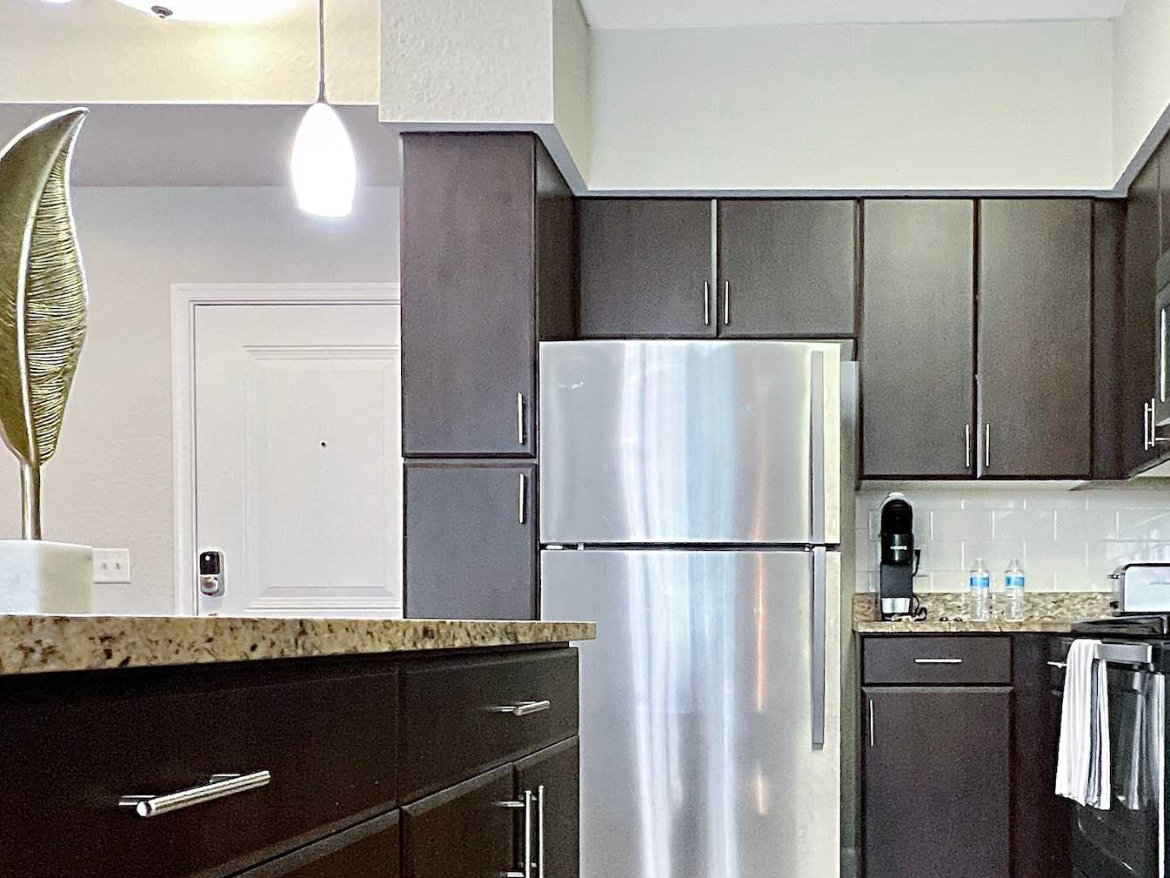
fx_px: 980
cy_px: 687
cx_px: 798
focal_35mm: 29
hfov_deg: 59.9
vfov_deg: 46.0
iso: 250
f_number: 1.8
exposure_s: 1/60
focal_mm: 1.57
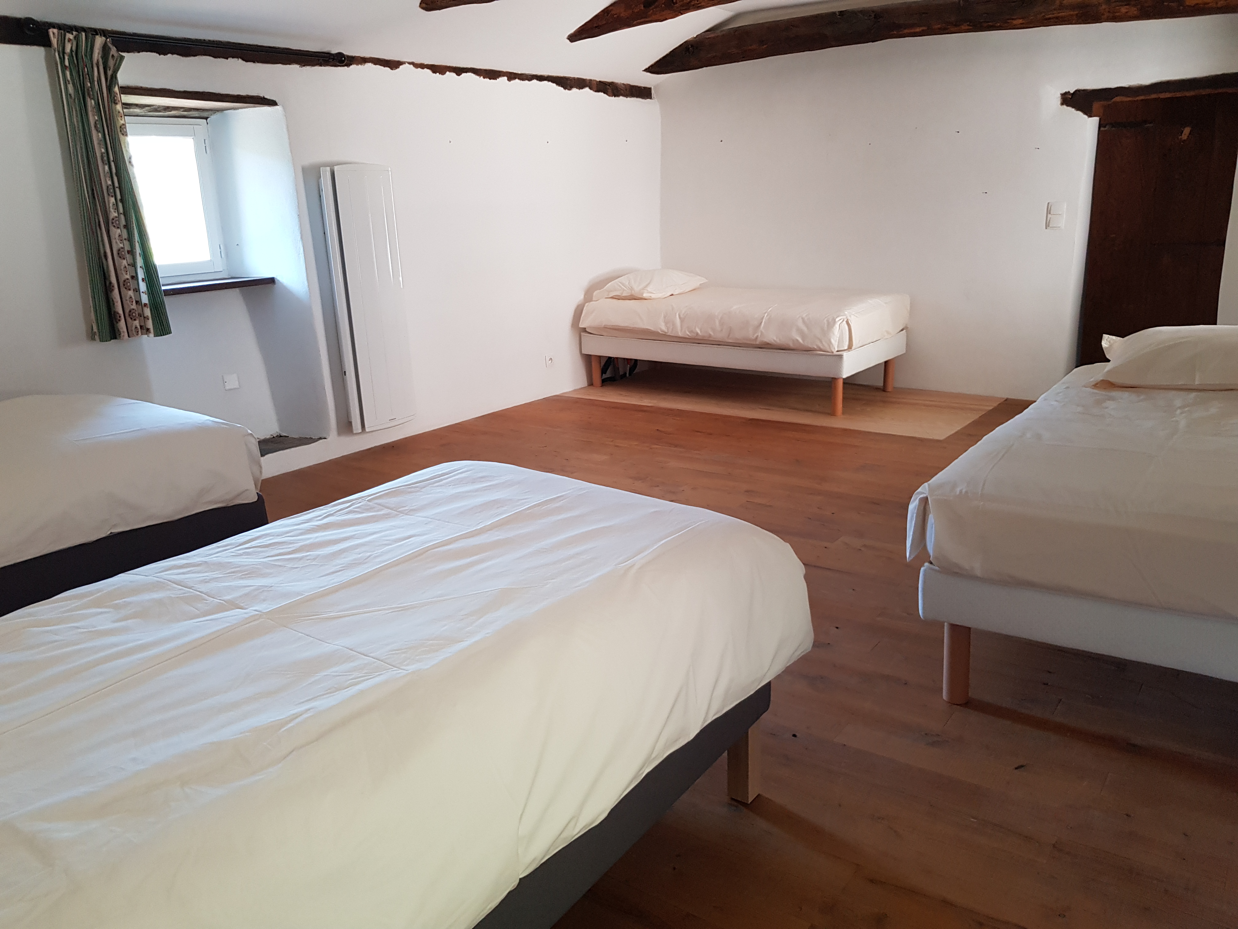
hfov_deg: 67.3
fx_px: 930
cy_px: 464
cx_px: 619
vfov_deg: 53.1
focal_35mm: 26
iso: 160
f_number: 1.7
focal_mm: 4.3
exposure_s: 1/30
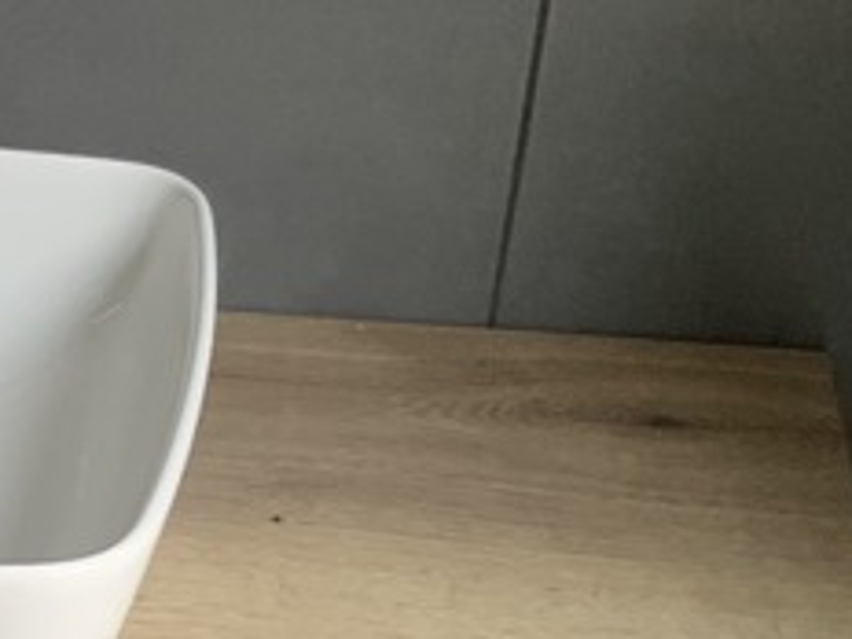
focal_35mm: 104
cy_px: 881
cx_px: -544
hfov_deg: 16.6
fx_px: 2560
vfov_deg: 13.6
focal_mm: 3
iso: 64
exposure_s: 1/79
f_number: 1.8
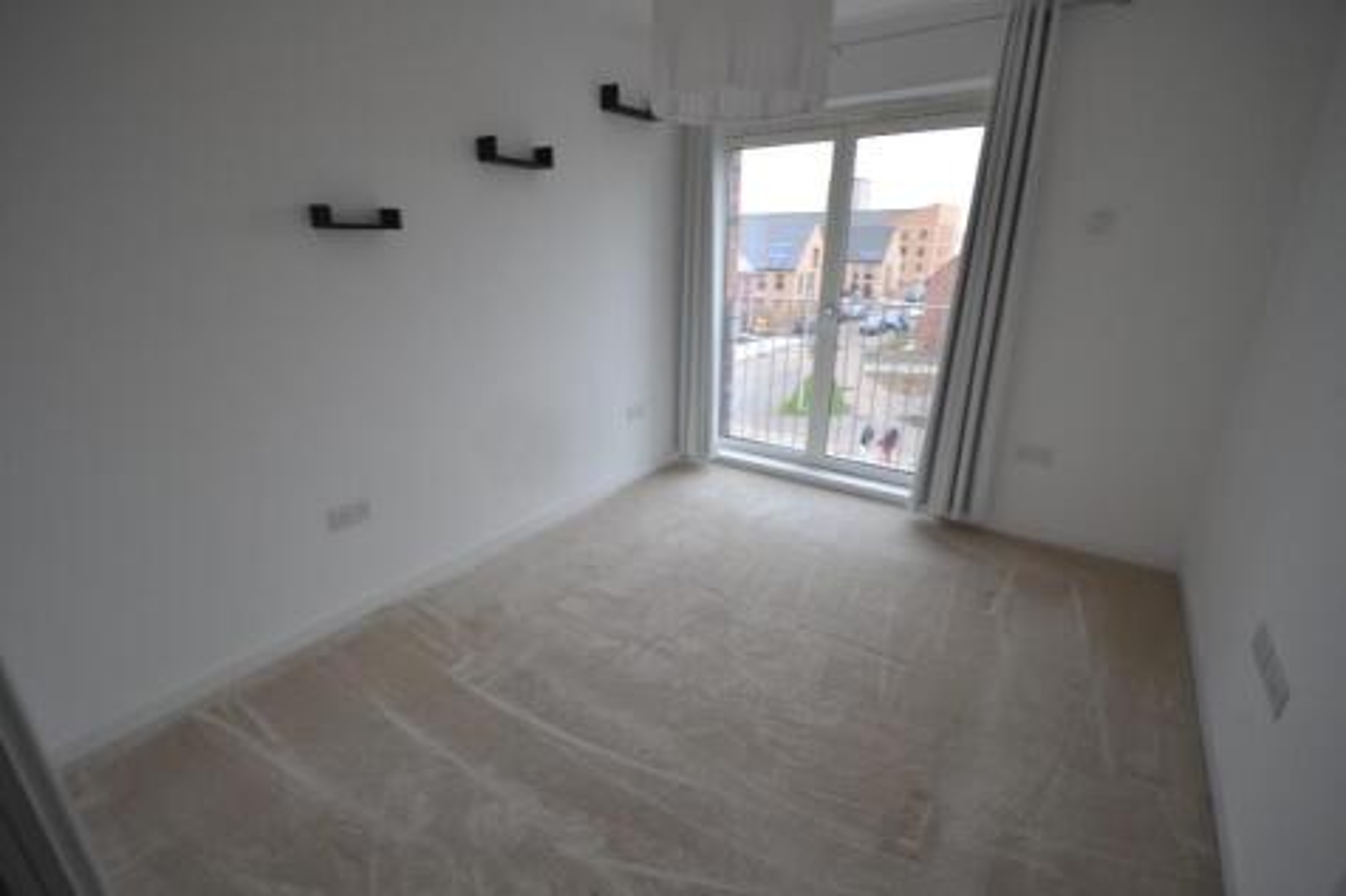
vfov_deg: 77.3
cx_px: 673
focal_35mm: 15
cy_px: 448
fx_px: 561
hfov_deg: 100.4
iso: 500
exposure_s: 1/60
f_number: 4
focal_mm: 10
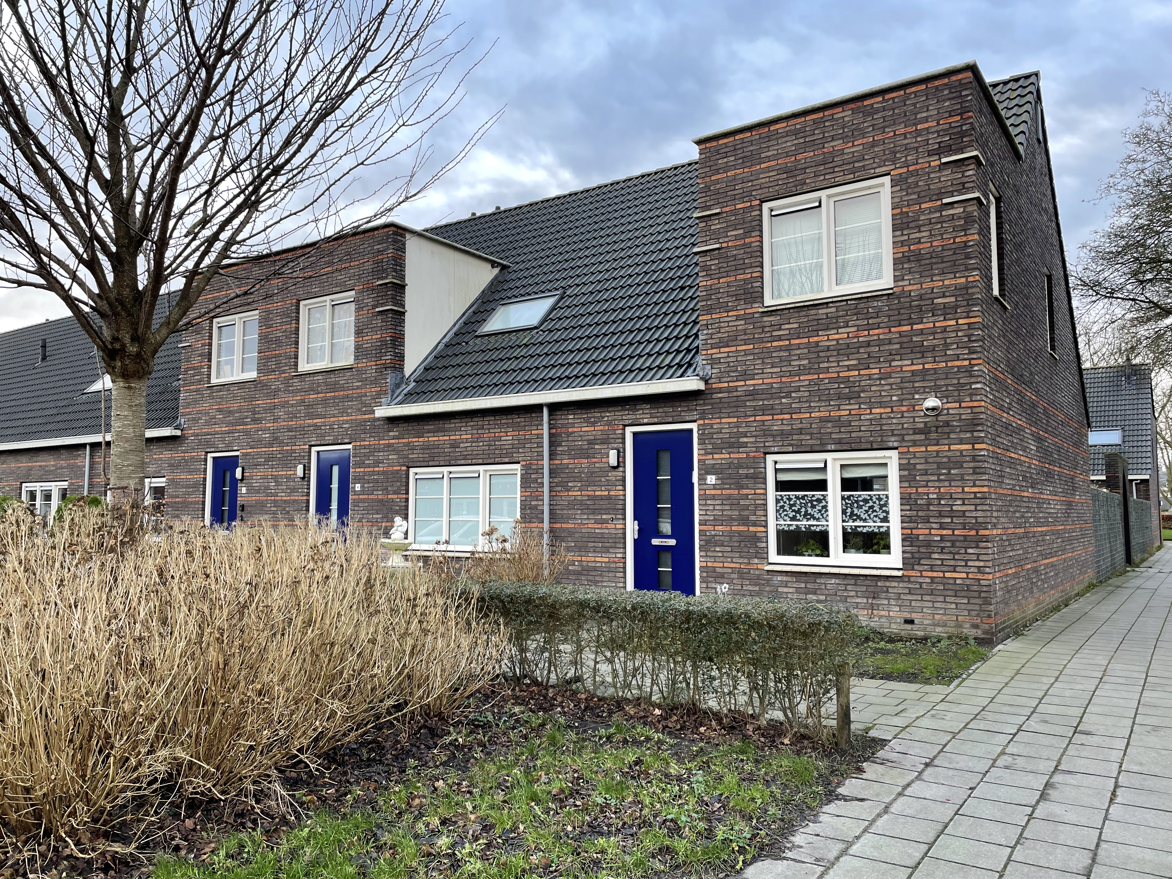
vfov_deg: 53.1
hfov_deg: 67.3
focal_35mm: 26
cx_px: 586
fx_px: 880
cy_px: 440
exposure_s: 1/200
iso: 32
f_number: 1.6
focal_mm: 4.2
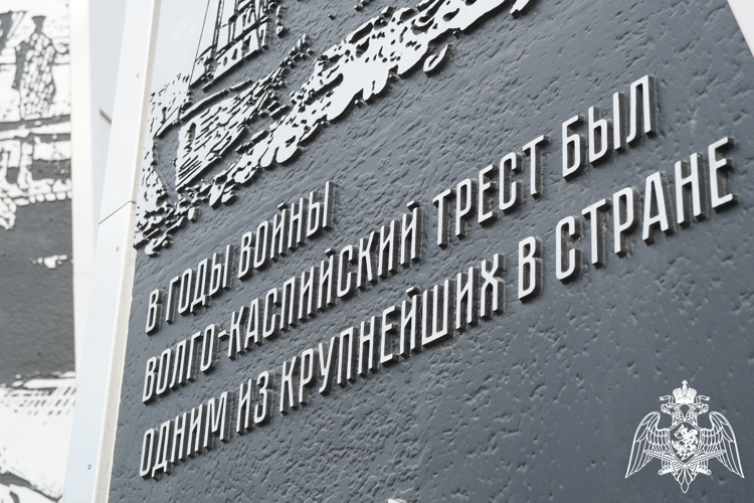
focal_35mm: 68
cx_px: 377
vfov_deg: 20.0
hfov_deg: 29.7
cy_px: 252
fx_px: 1424
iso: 400
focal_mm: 45.5
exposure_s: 1/320
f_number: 7.1
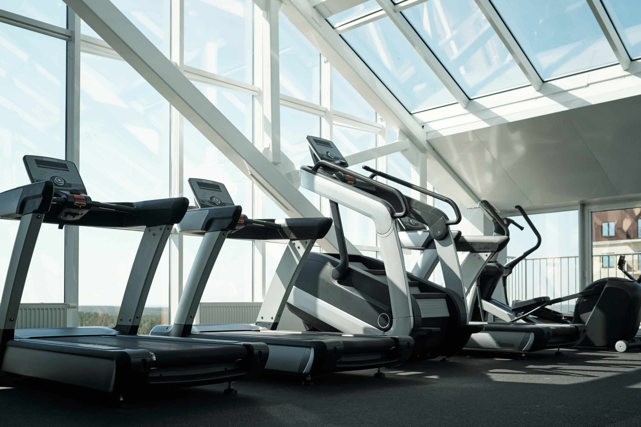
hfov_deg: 54.4
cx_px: 320
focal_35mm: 35
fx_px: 623
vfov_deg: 37.9
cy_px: 214
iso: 400
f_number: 4
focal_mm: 23
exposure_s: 1/800
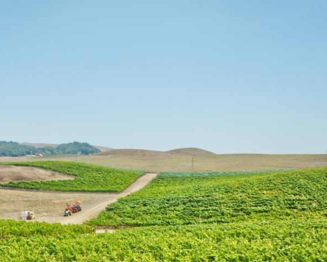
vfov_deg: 25.3
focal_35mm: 59
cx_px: 57
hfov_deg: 31.0
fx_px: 571
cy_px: 212
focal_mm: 12.3
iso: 100
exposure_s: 1/400
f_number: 6.3
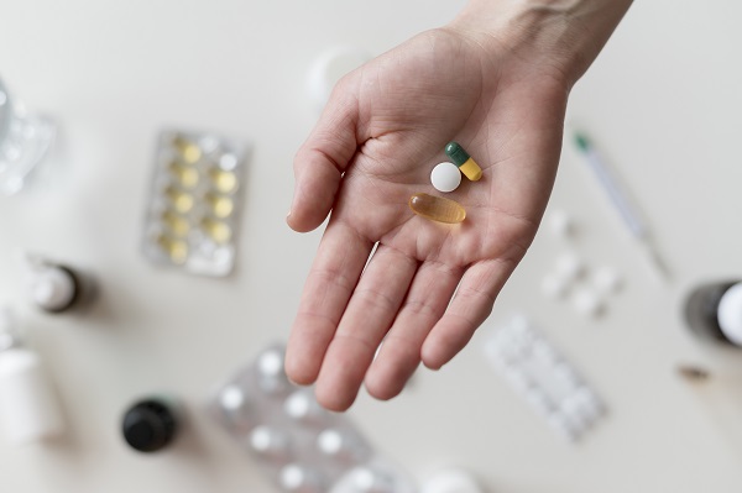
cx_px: 371
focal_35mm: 50
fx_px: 1030
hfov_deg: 39.6
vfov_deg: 26.9
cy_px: 246
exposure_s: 1/320
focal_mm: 50
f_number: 2.8
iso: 250
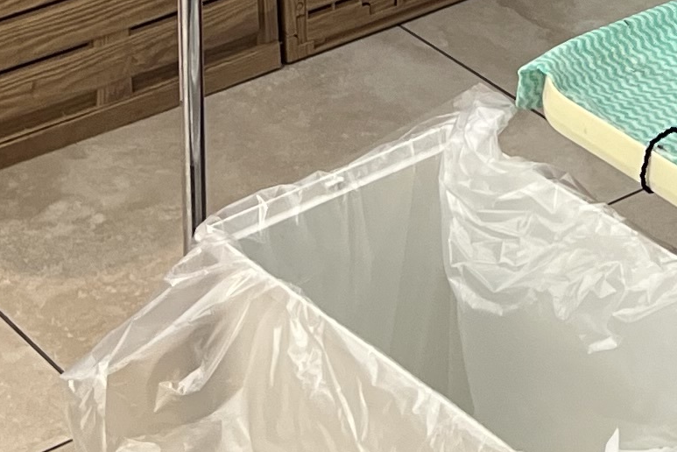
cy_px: -672
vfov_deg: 8.7
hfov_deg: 14.1
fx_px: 2652
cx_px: 831
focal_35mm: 141
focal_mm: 5.7
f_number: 1.5
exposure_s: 1/100
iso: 100
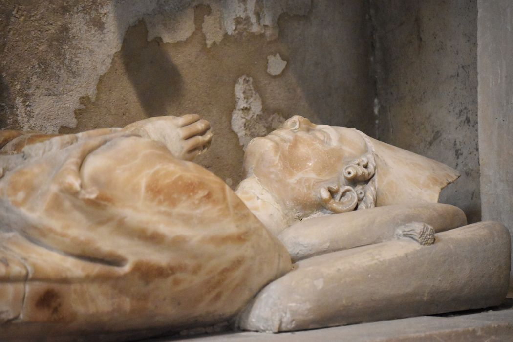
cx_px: 256
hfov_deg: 13.0
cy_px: 171
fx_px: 2244
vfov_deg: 8.7
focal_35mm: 158
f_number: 4.8
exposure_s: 1/125
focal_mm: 105
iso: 7200
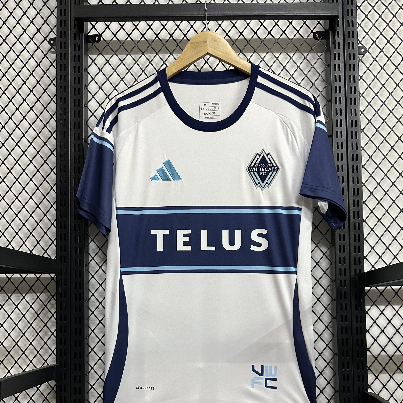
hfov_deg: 52.5
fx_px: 408
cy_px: 289
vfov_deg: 50.9
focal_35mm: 31
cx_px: 214
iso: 400
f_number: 1.78
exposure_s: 1/50
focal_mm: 6.86
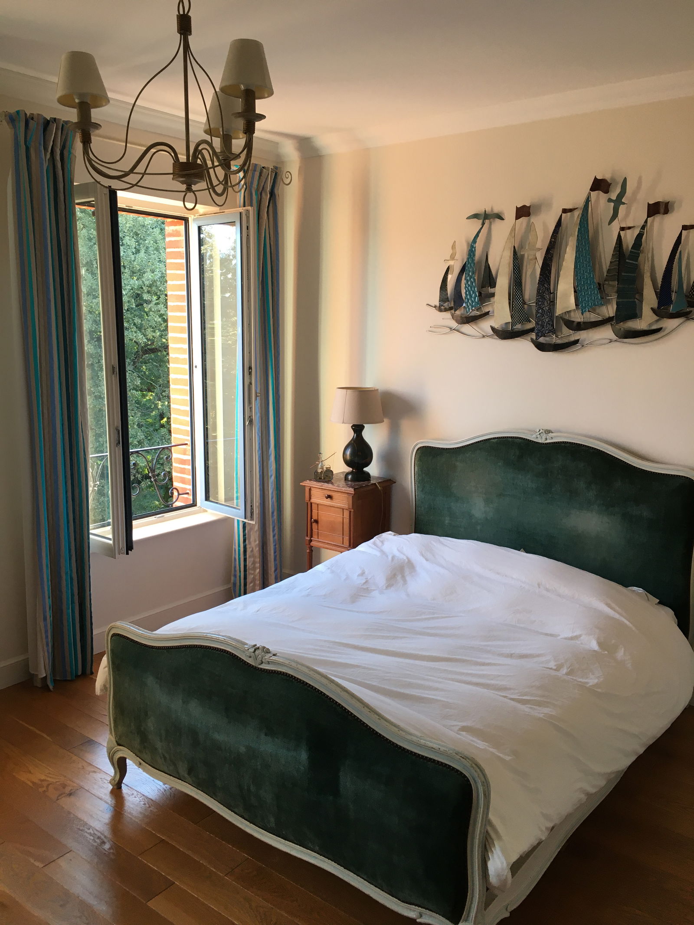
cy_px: 462
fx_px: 775
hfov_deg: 48.2
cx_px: 347
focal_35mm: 29
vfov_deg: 61.7
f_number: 2.2
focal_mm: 4.15
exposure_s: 1/33
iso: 32
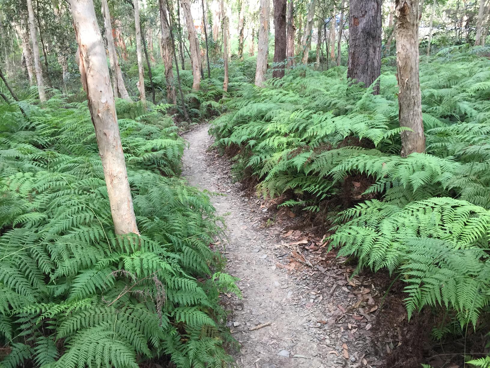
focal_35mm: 29
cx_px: 245
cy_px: 184
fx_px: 411
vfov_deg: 48.2
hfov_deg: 61.7
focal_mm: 4.15
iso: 50
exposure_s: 1/33
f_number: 2.2
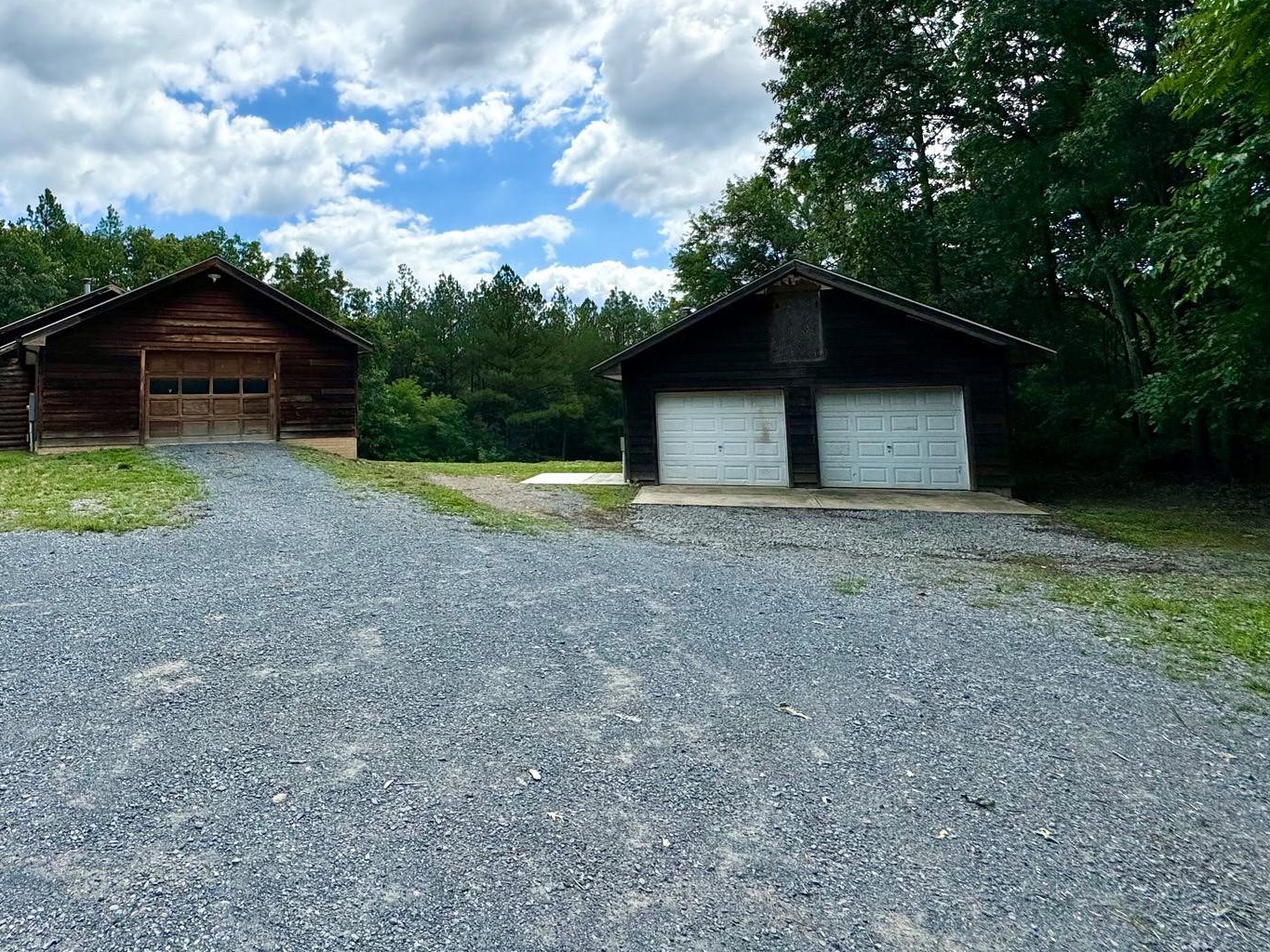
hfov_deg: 76.3
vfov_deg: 62.4
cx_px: 414
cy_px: 344
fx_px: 771
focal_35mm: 21
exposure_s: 1/2674
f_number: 2.2
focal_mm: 2.22
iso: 50
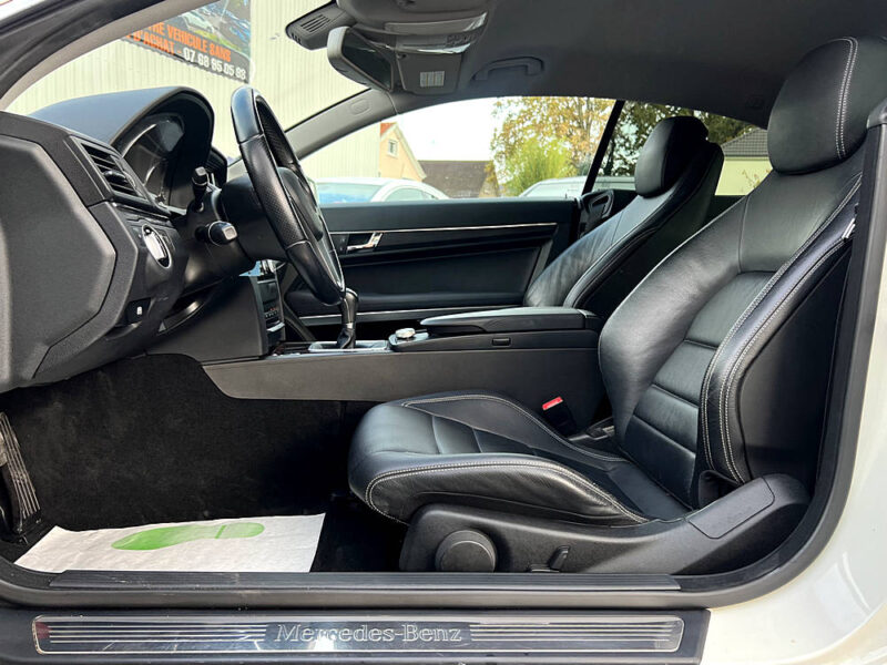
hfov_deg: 67.3
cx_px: 444
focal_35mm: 26
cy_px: 332
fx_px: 666
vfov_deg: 53.1
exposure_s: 1/167
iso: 64
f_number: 1.5
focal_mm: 5.7
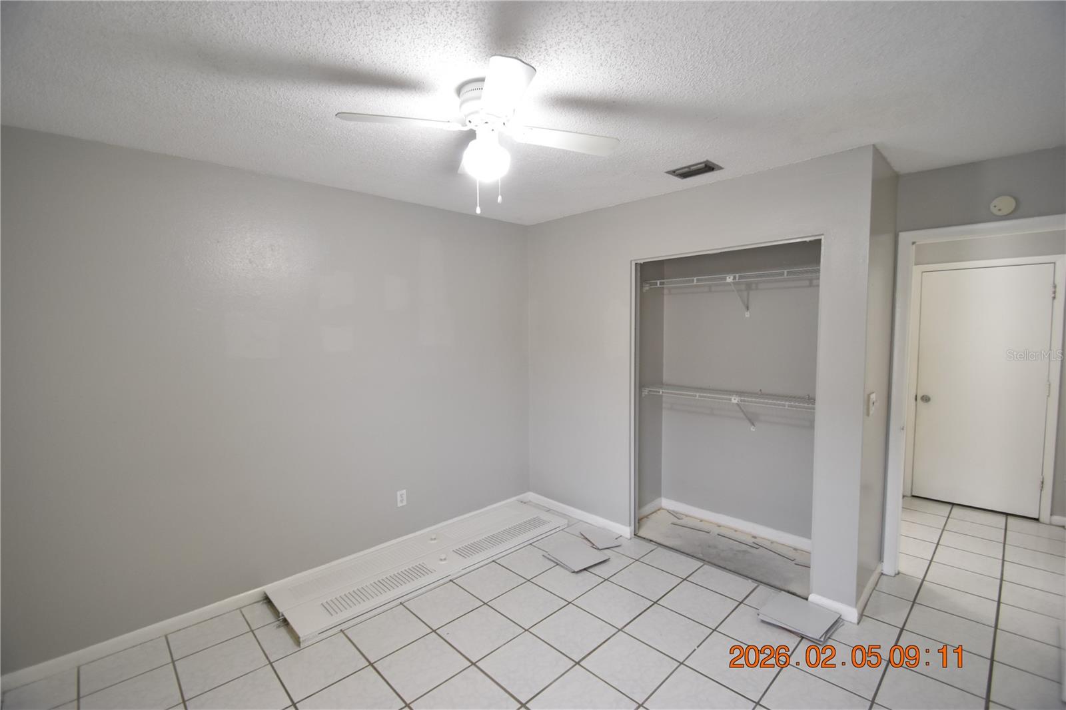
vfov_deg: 77.3
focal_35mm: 15
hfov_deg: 100.4
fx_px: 444
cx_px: 533
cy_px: 355
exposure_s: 1/20
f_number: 3.5
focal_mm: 10
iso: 800
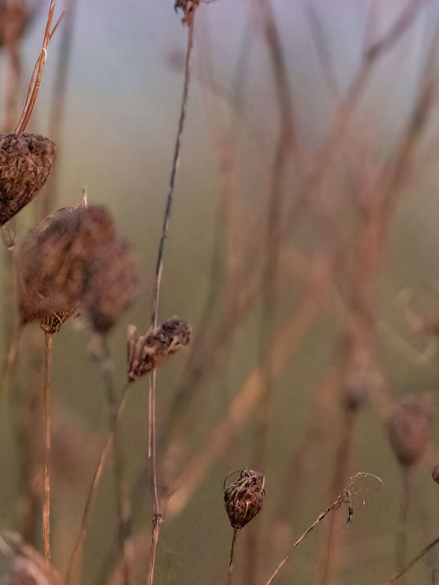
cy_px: 286
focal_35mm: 1256
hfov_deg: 1.2
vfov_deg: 1.6
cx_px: 553
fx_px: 21238
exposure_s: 1/15
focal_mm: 353
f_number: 6.3
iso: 16000
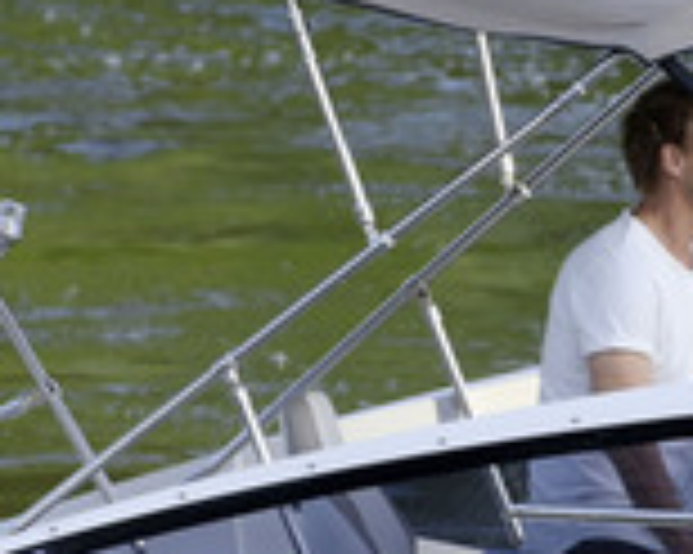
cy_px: 324
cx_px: 799
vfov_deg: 1.1
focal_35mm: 1373
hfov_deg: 1.4
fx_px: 28143
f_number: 8
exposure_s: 1/800
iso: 1250
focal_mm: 500
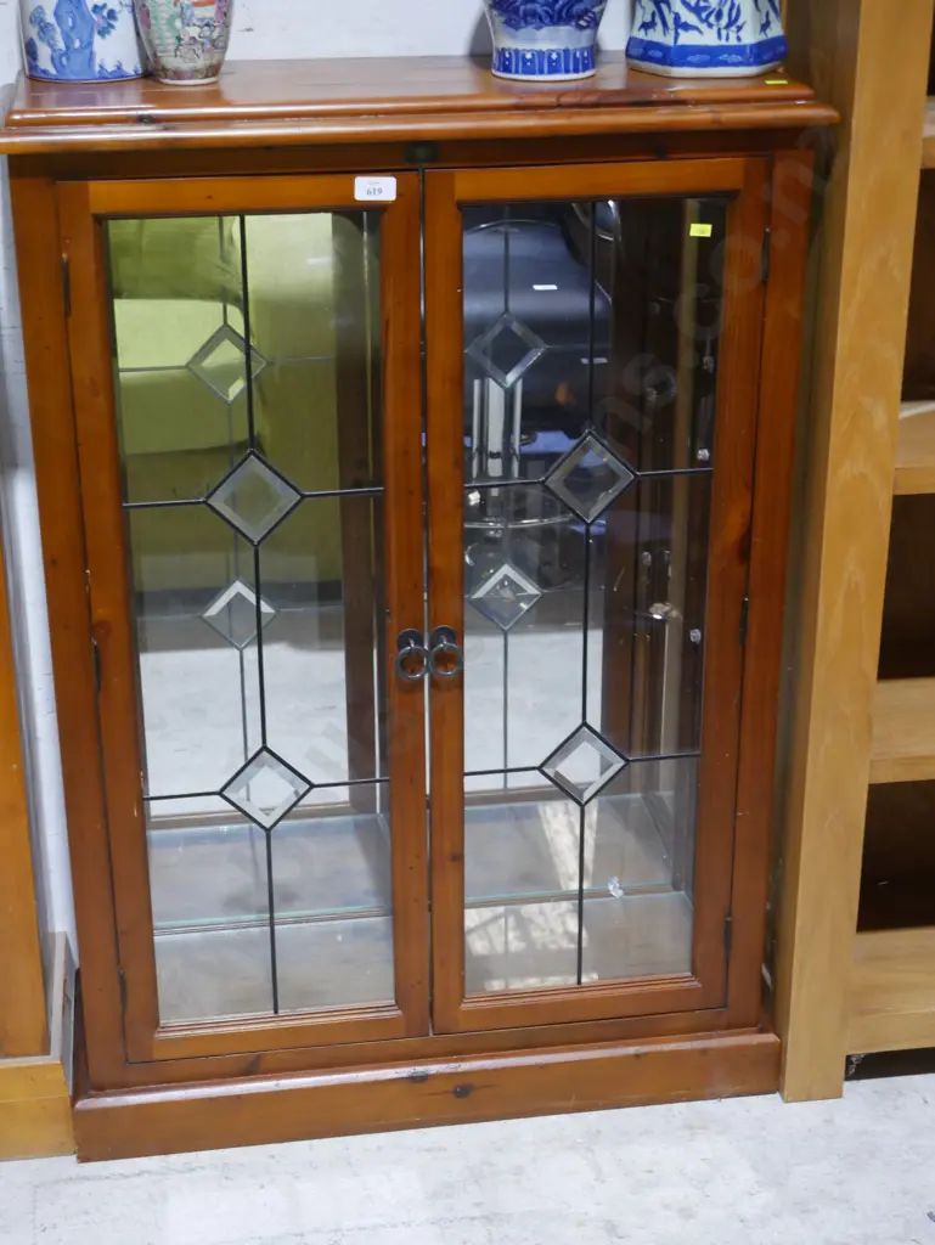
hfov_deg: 25.3
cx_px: 468
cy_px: 622
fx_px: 2087
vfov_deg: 33.2
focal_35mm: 58
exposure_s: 1/60
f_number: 5.4
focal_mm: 29
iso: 1250
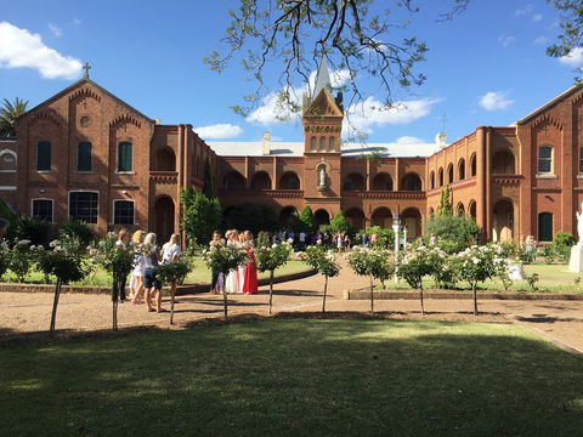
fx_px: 488
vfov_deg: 48.2
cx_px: 292
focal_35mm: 29
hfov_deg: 61.7
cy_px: 218
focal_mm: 4.15
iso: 32
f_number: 2.2
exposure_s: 1/1199
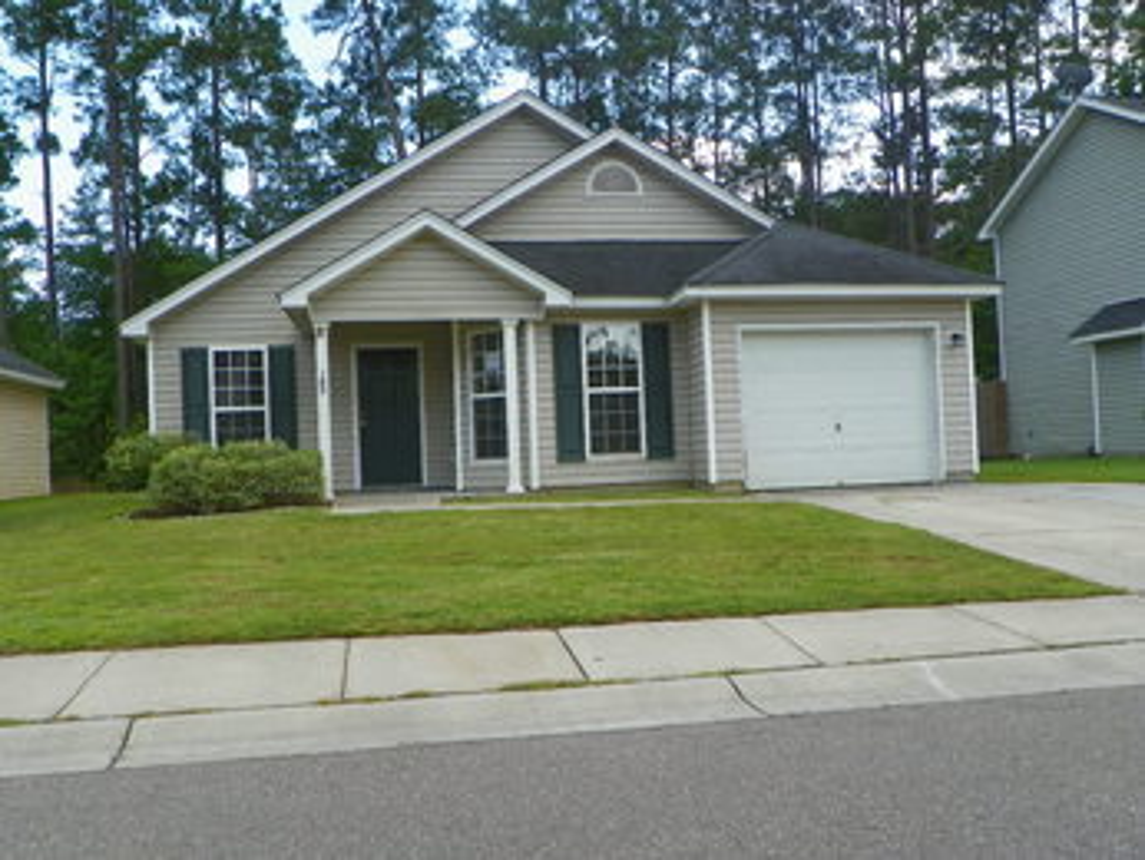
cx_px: 572
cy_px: 430
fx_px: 1125
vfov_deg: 41.8
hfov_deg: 53.9
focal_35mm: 34
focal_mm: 6.1
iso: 64
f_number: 4
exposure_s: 1/160
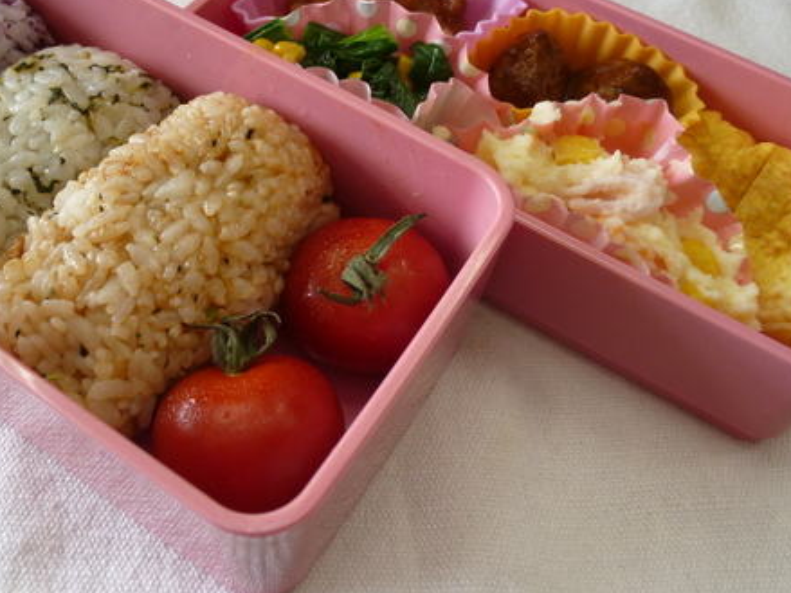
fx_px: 800
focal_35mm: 35
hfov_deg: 52.2
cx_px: 308
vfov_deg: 40.5
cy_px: 236
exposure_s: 1/80
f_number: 2.2
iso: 80
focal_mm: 4.3
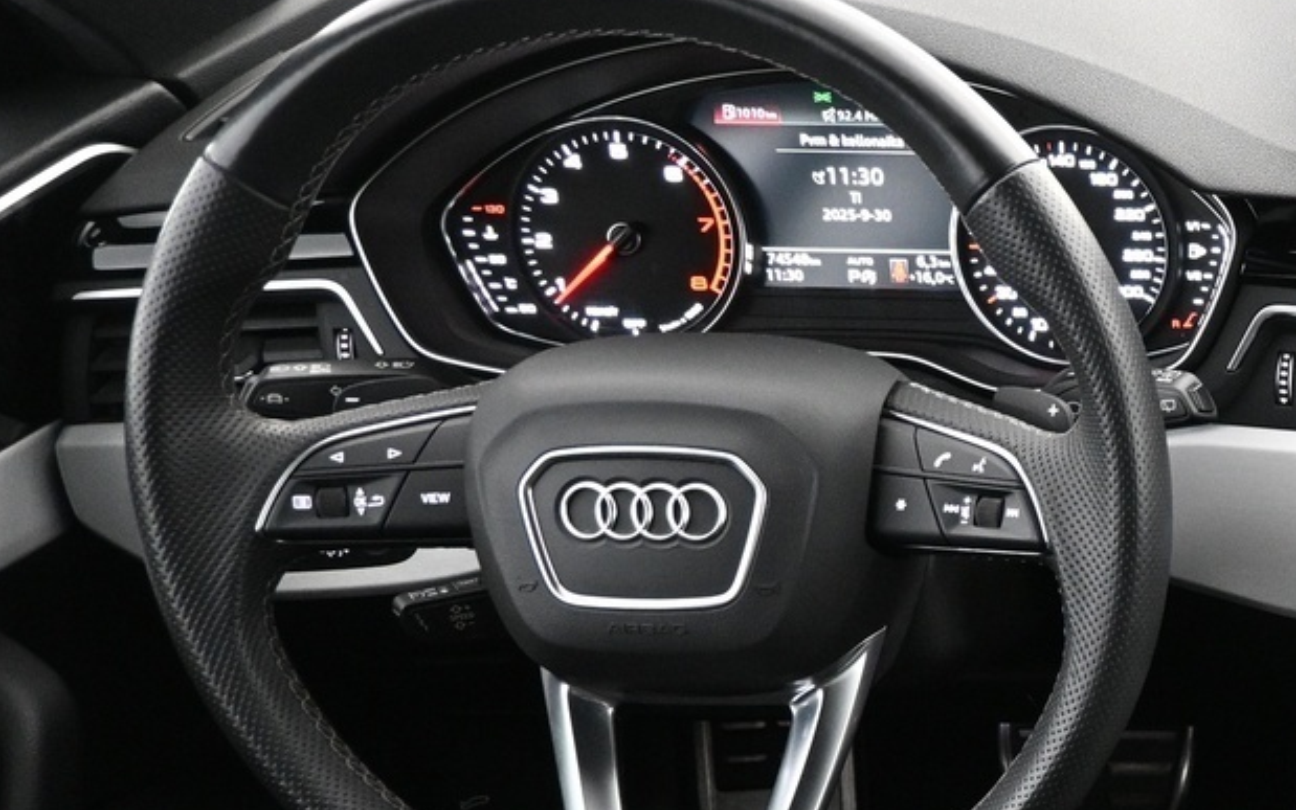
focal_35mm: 64
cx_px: 1637
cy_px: 898
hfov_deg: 27.3
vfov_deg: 19.4
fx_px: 2261
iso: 1600
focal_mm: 16
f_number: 3.5
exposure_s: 1/13
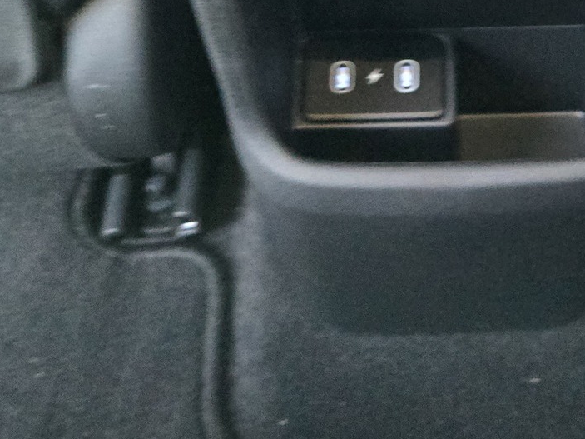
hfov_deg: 28.3
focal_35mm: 67
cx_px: 477
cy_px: -77
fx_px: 1132
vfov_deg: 20.6
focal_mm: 5.4
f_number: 1.8
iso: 1600
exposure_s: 1/60
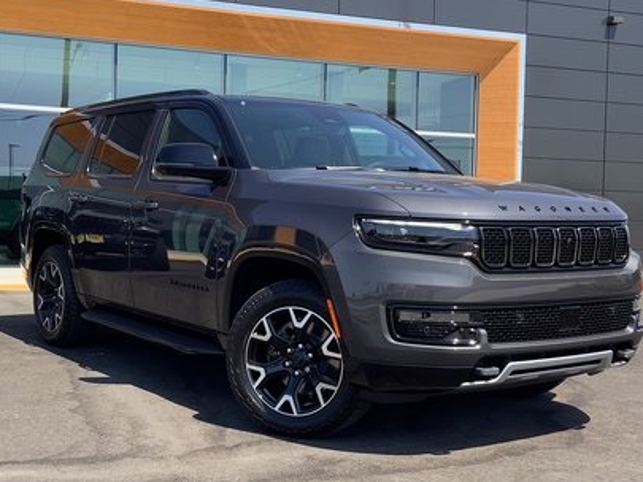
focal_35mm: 49
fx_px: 910
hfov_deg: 38.9
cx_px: 302
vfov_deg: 29.7
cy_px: 243
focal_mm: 3.3
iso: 25
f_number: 2.4
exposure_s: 1/599
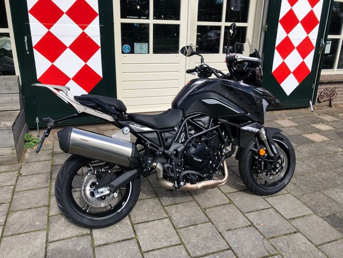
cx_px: 172
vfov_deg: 49.7
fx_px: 277
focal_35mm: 28
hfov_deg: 63.4
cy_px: 129
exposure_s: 1/941
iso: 20
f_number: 1.8
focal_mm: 3.99
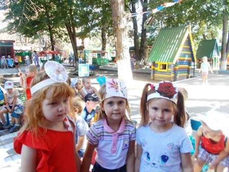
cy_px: 86
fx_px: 172
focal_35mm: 26
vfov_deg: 53.1
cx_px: 114
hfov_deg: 67.3
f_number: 3.2
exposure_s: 1/30
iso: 80
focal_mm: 4.6
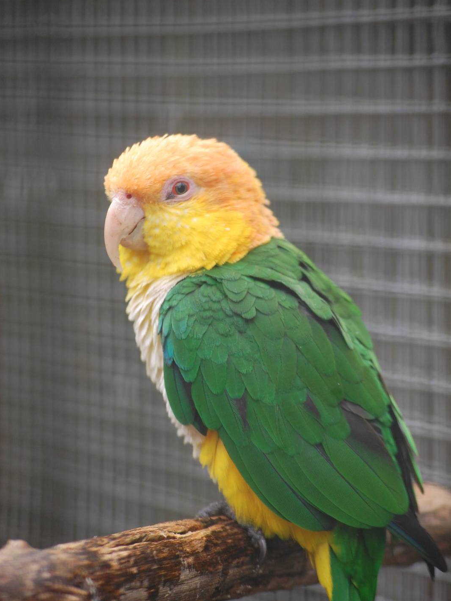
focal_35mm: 199
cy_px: 304
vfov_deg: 9.9
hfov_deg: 7.5
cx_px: 225
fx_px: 3458
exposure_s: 1/125
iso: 400
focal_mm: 122
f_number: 5
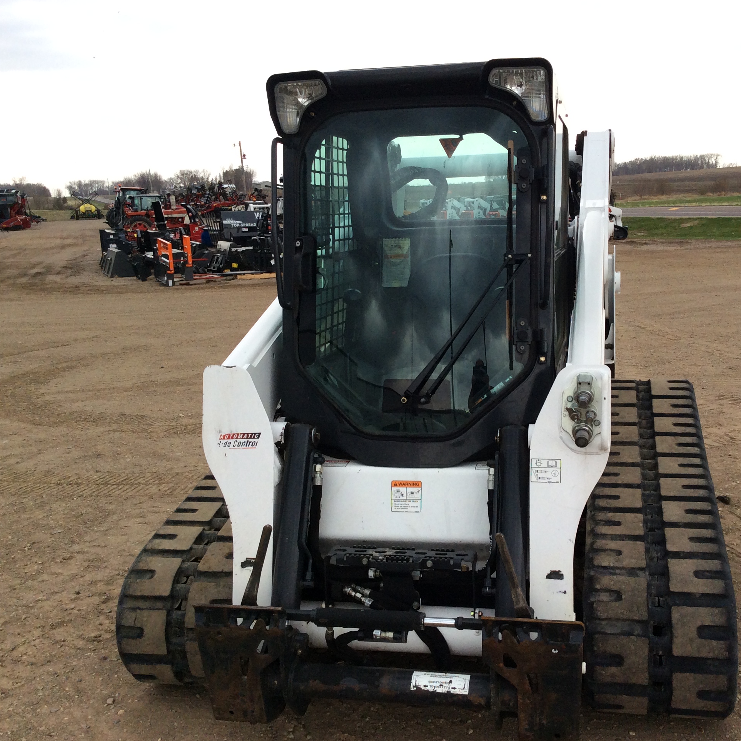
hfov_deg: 43.6
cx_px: 444
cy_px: 372
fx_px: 920
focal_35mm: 38
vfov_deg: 43.9
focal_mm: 3.3
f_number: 2.4
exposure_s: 1/555
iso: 32
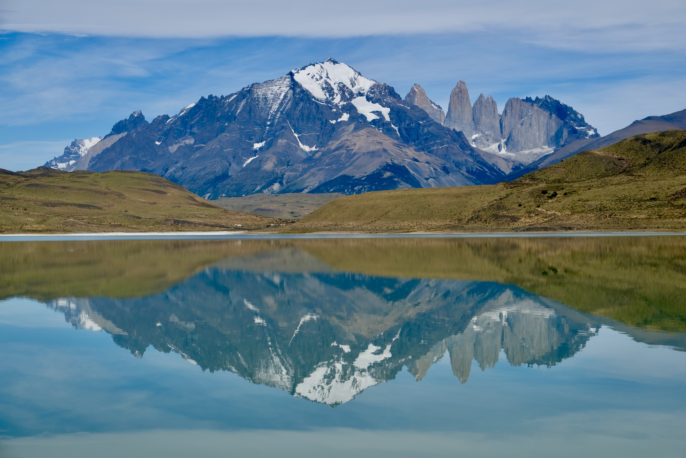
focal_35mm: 54
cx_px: 343
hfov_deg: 36.9
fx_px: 1029
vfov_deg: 25.1
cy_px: 229
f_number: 6.4
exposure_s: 1/1250
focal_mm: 35.8
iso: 160
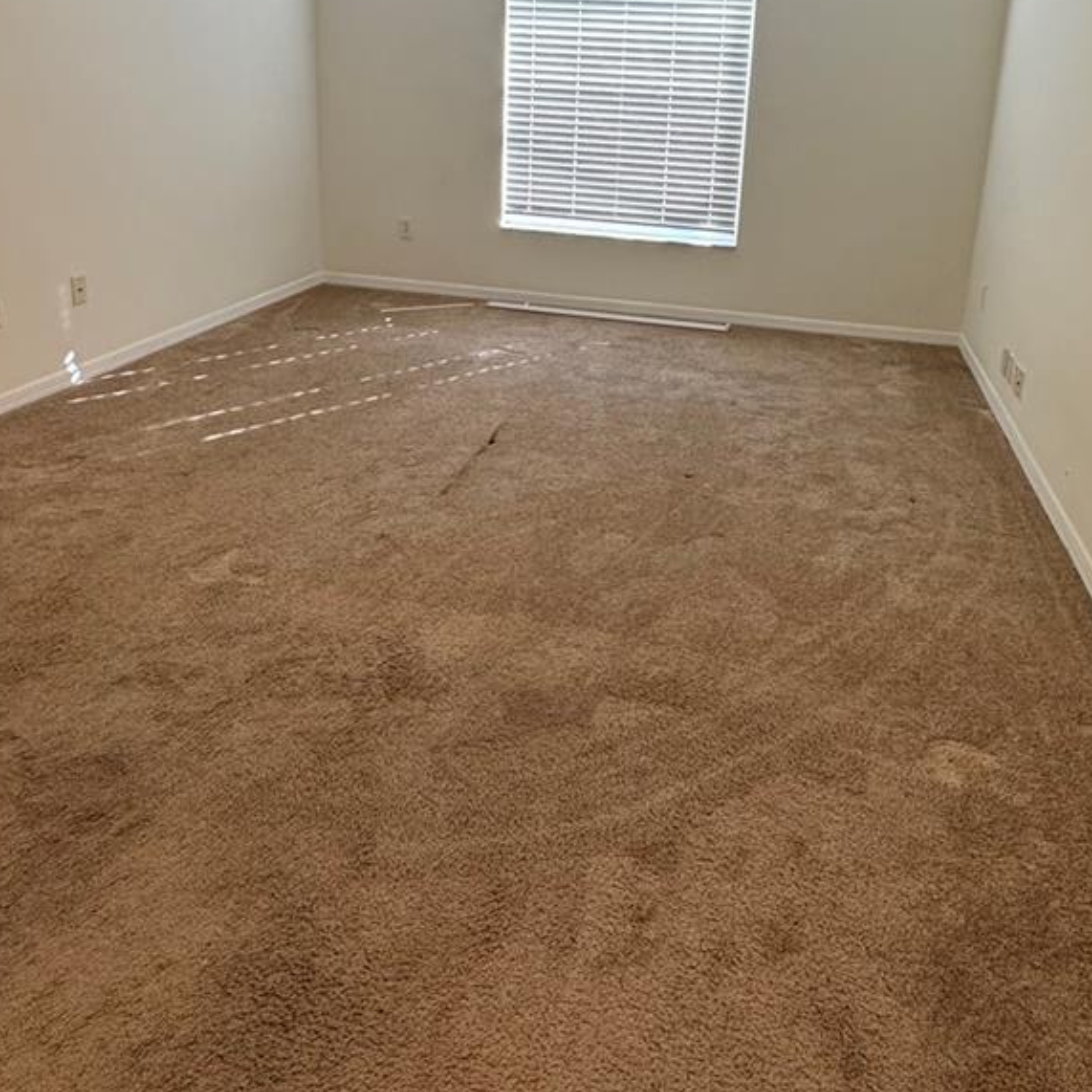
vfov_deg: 58.2
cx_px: 625
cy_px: 293
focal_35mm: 26
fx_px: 928
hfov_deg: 60.7
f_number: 2.2
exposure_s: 1/60
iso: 250
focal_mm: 2.22
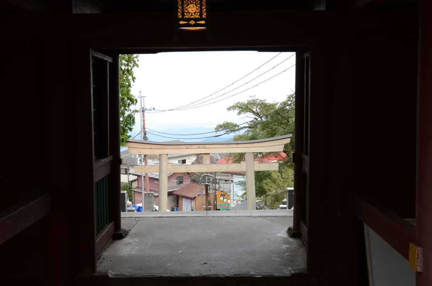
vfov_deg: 34.1
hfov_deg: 49.6
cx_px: 216
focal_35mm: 39
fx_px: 467
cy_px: 143
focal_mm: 26
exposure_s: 1/100
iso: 200
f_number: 5.6
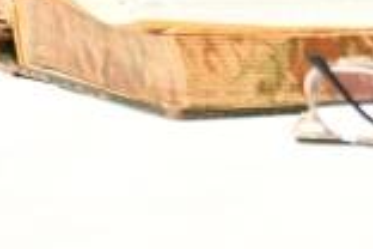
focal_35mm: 1224
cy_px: -520
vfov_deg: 1.1
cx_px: 837
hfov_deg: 1.7
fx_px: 12681
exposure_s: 1/200
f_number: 2.8
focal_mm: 125
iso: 1000
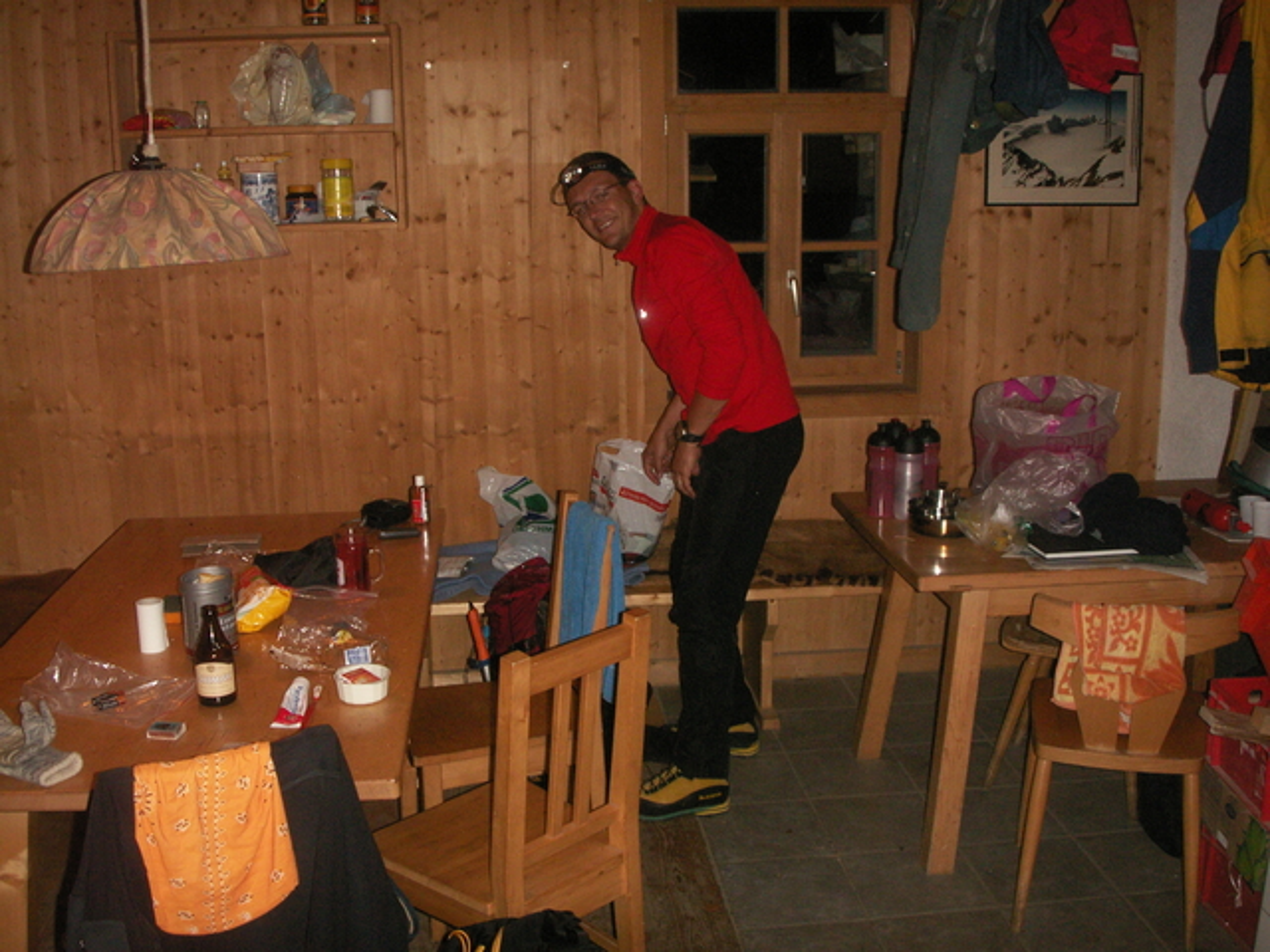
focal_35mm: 37
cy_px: 476
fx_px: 1357
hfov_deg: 50.1
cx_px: 635
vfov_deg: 38.7
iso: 160
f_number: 3.5
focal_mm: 7.7
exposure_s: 1/40
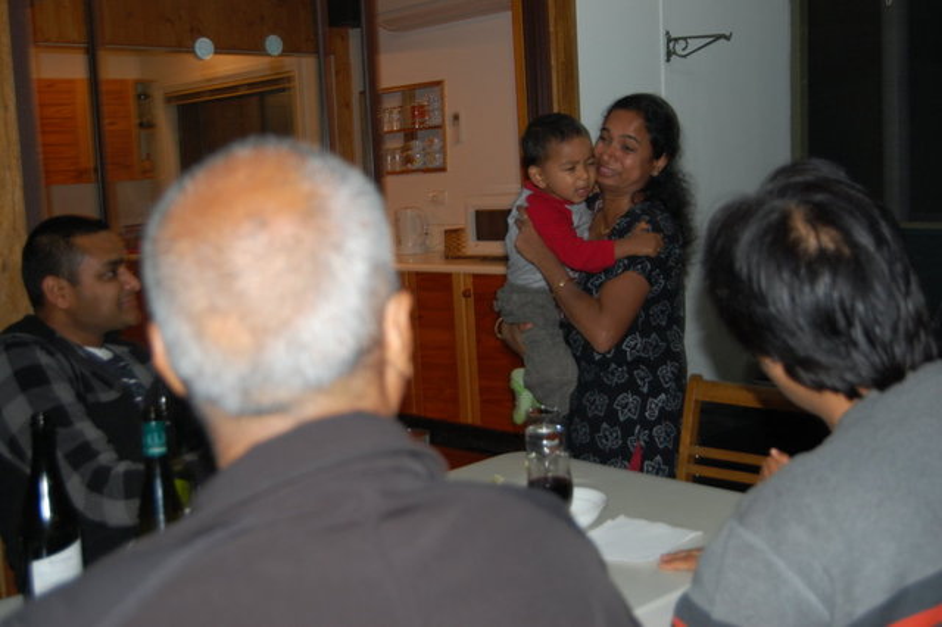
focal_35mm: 42
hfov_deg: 46.4
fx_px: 1098
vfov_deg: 31.9
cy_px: 314
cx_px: 471
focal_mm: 28
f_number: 4.2
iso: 400
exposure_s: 1/60
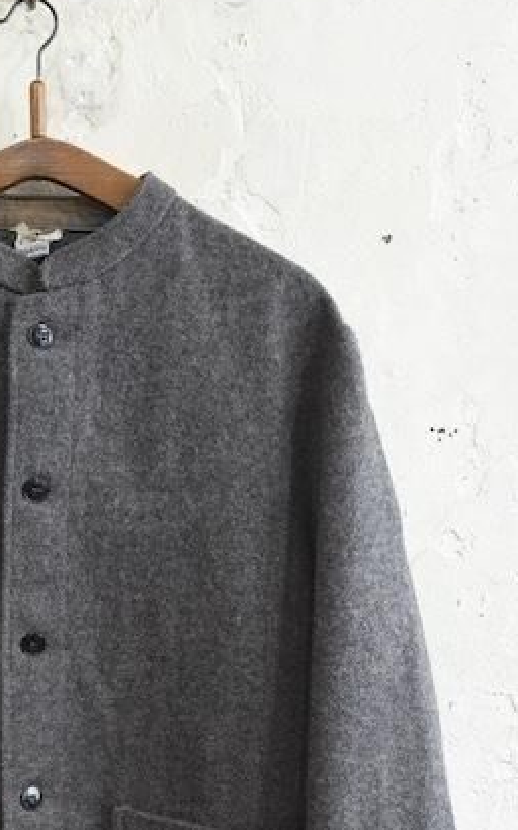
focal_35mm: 71
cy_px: 634
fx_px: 1605
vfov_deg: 28.5
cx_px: 26
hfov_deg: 18.0
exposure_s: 1/80
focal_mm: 38
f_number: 6.3
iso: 2500
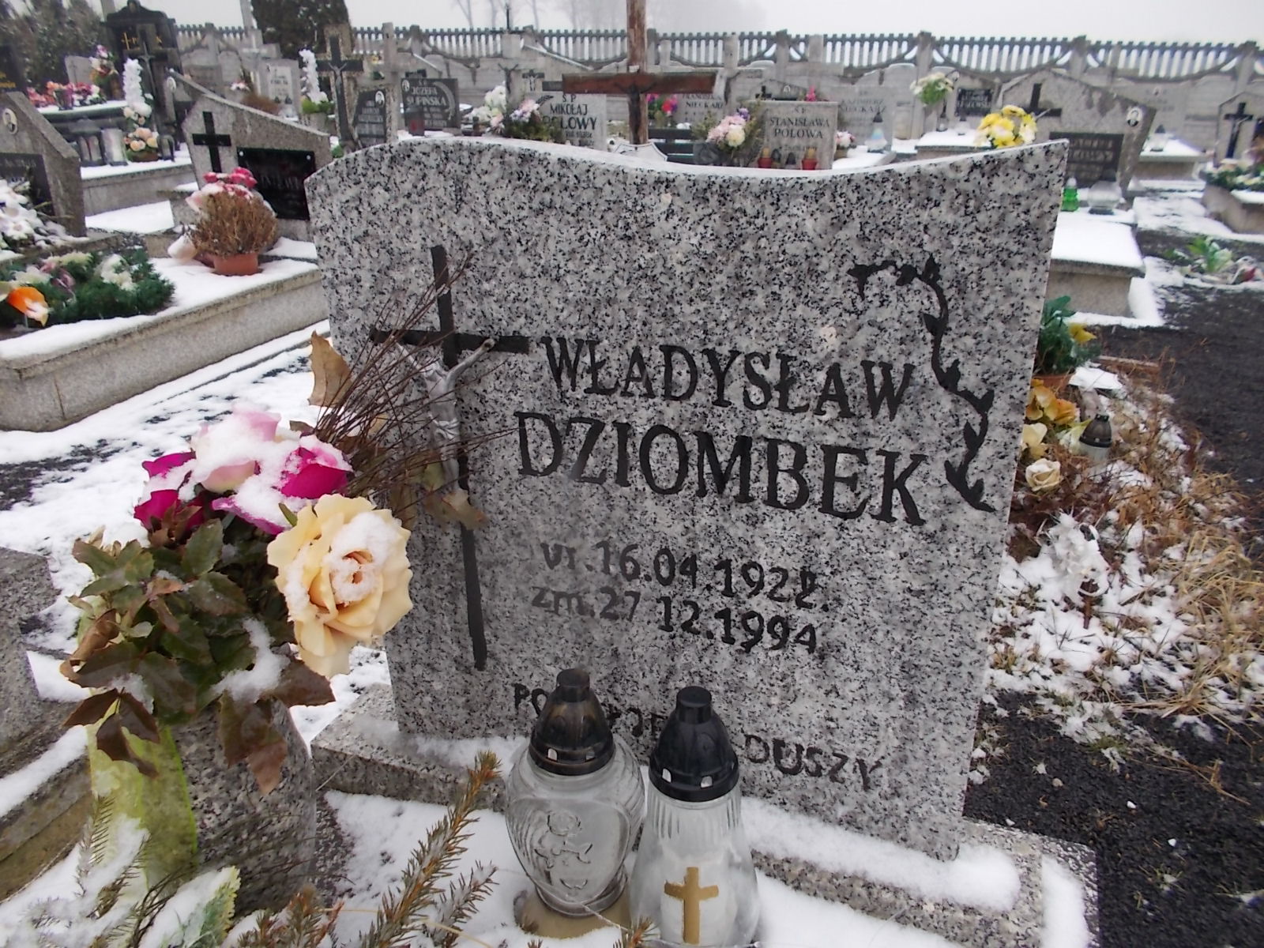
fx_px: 949
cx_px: 632
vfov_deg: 53.1
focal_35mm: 26
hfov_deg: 67.3
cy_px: 474
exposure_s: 1/400
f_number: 3.2
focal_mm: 4.6
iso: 80
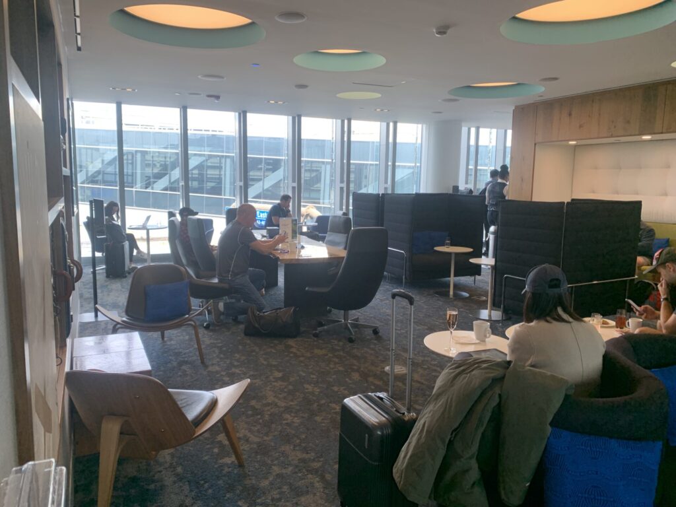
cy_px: 254
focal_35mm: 26
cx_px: 338
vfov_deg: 53.1
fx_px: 508
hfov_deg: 67.3
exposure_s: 1/115
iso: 50
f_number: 1.8
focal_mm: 4.25
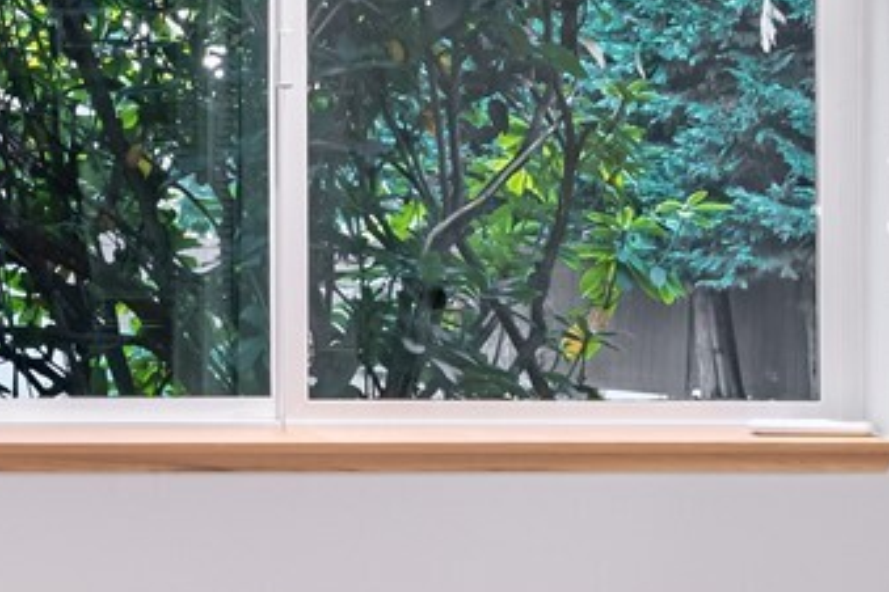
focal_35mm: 80
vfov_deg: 17.1
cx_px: 88
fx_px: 1975
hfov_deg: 24.6
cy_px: 261
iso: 400
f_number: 10
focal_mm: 16
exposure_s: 1/50
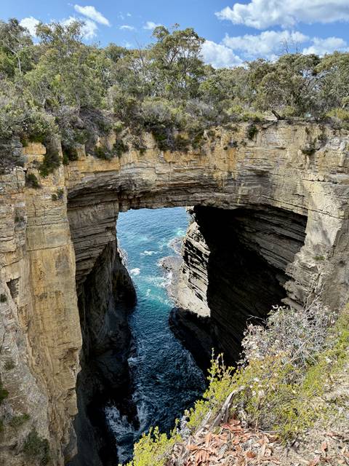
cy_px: 233
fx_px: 323
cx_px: 174
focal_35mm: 24
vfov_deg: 71.6
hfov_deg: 56.8
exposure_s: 1/1653
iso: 100
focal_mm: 6.76
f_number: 1.78
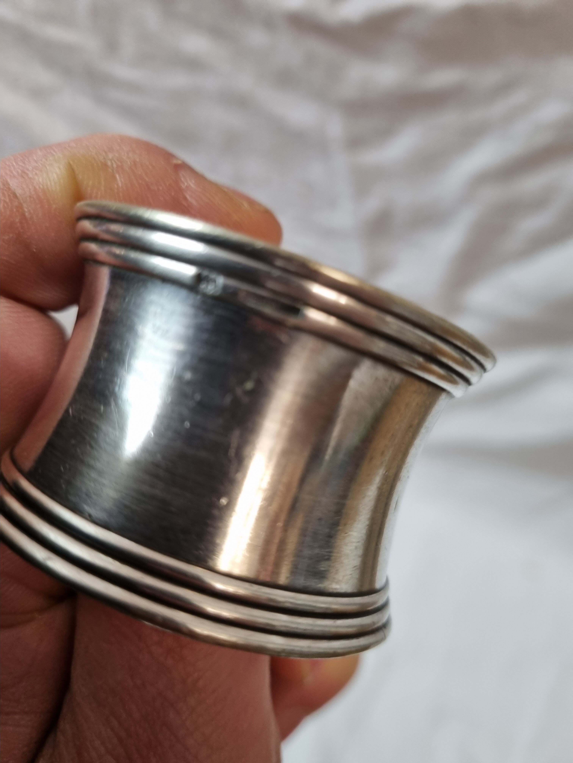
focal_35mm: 26
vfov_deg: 67.3
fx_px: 574
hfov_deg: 53.1
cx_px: 286
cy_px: 382
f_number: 1.8
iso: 200
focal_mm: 5.4
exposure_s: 1/50
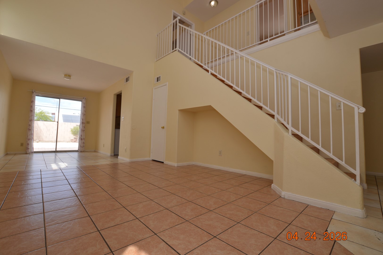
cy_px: 128
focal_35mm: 15
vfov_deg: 77.2
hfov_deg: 100.4
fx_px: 159
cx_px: 192
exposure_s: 1/200
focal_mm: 10
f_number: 5.6
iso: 100
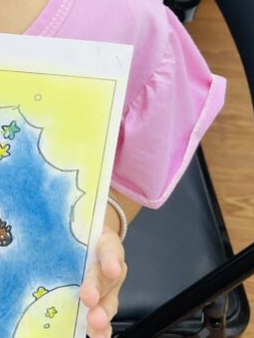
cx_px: -54
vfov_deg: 19.0
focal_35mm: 99
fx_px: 968
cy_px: -35
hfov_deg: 14.5
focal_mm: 5.1
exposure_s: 1/100
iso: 40
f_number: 1.6
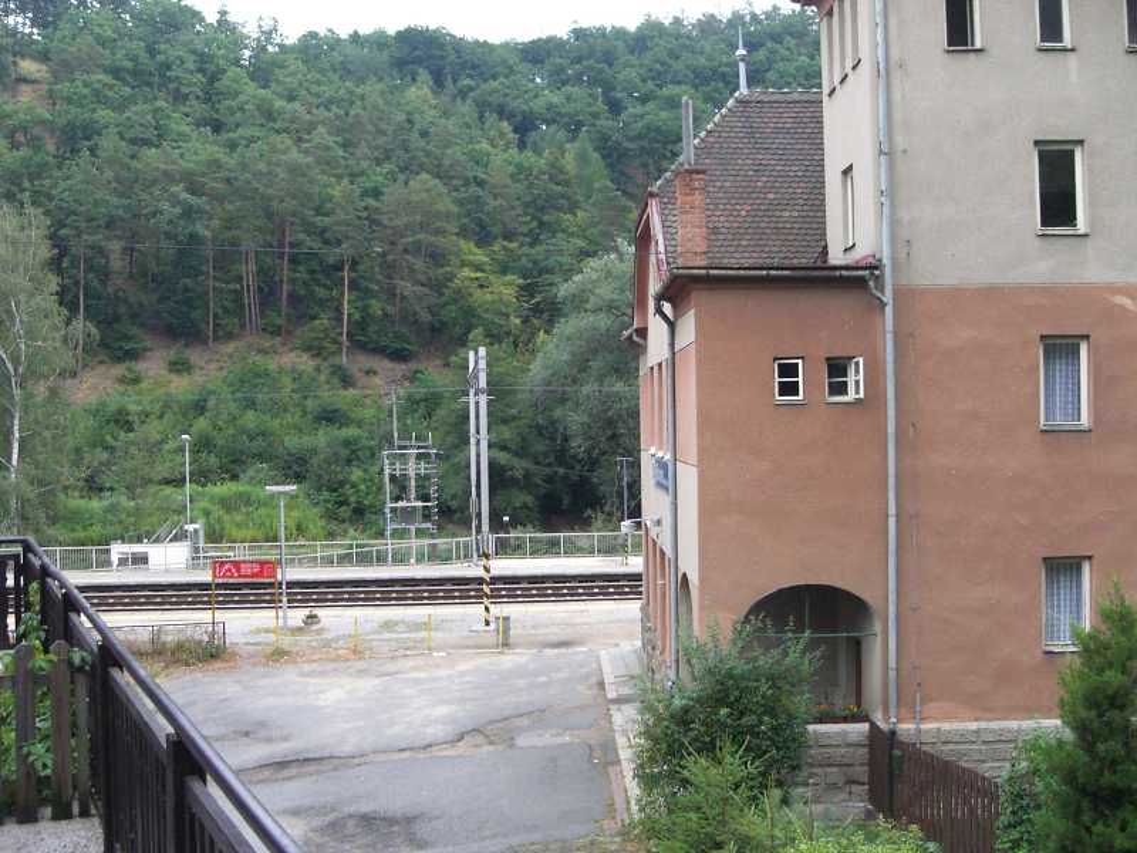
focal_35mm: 38
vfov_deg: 37.7
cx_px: 568
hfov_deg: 49.0
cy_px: 426
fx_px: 1248
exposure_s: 1/50
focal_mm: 6.3
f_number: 3.1
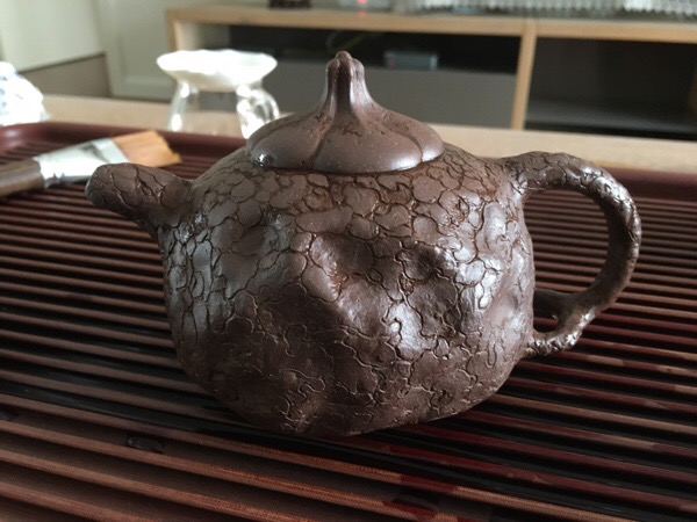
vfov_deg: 48.2
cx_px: 348
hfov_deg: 61.7
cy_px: 261
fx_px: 584
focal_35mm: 29
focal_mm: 4.15
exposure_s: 1/20
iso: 200
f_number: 2.2
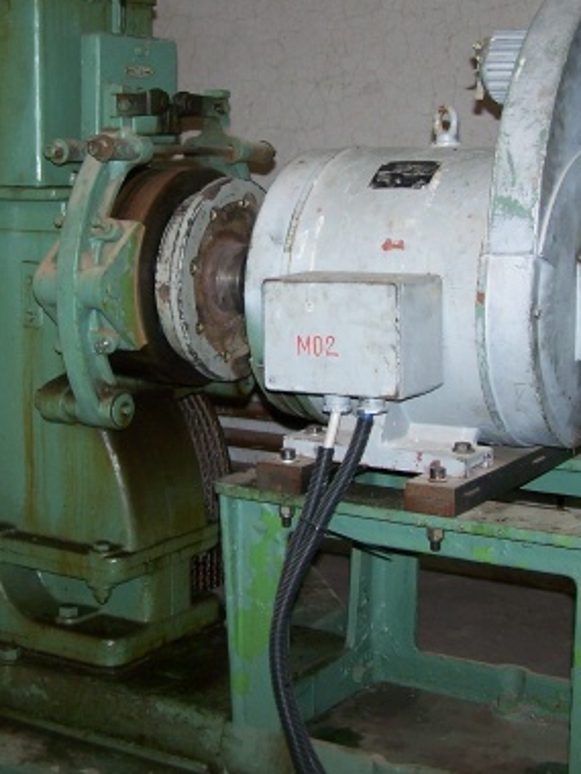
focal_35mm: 64
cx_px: 243
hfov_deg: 22.9
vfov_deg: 30.2
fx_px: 1432
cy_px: 298
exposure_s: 1/60
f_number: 2.8
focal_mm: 6.3
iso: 100
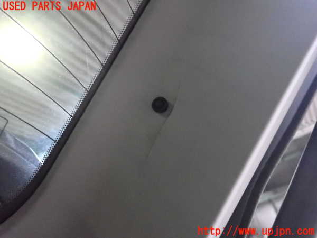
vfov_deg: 46.8
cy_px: 119
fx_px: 275
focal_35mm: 30
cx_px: 158
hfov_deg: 60.0
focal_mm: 5.4
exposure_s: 1/160
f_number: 2.3
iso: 4000
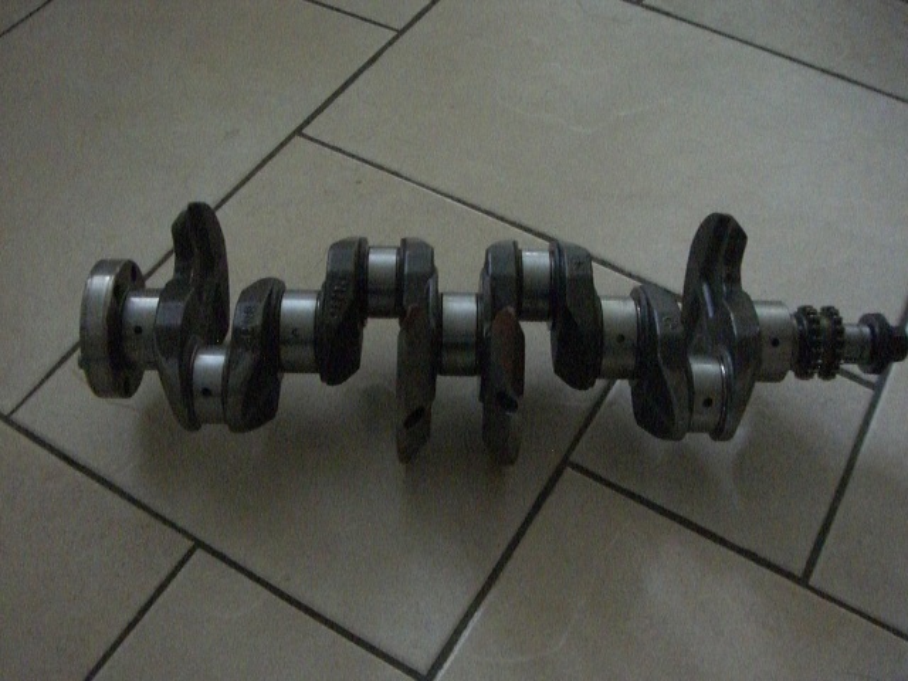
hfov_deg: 49.0
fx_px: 997
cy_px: 340
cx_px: 454
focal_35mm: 38
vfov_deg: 37.7
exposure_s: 1/15
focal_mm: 6.2
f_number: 2.7
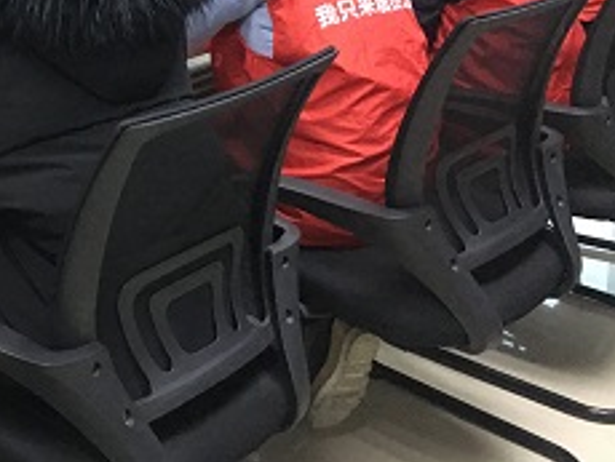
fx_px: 1120
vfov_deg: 22.3
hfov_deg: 29.4
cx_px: 59
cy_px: -17
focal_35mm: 63
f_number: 2.2
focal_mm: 4.15
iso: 160
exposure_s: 1/8
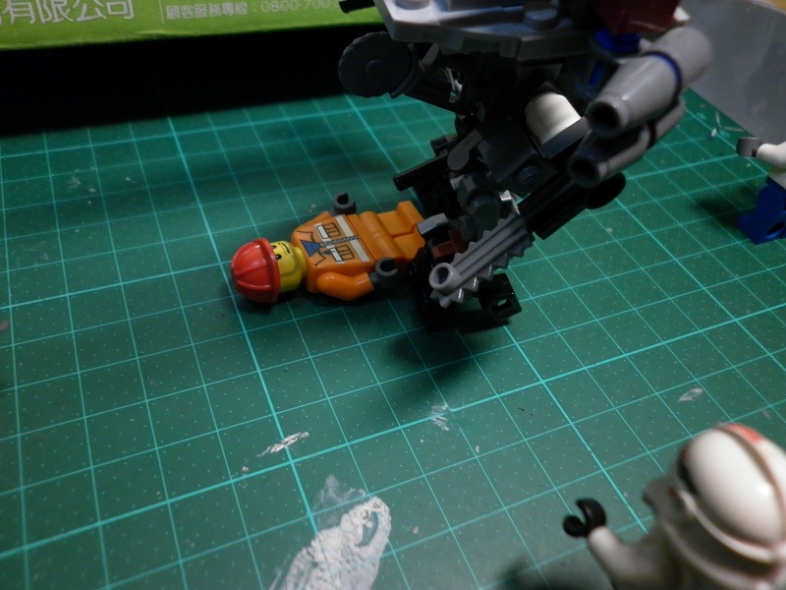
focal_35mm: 28
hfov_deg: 63.4
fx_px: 636
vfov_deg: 49.7
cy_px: 295
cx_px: 393
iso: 200
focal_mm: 5
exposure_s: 1/25
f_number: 2.8
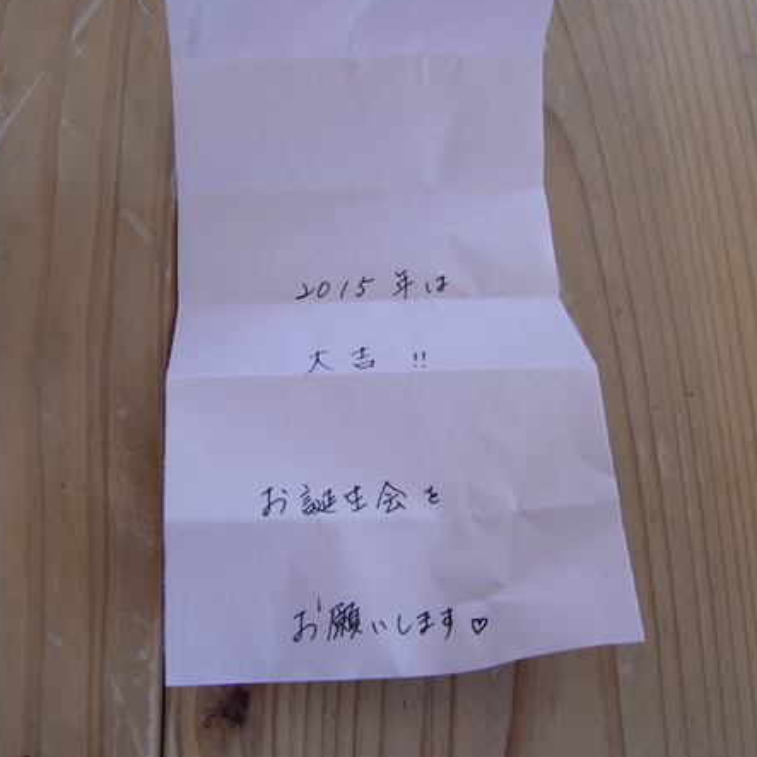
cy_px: 412
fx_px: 940
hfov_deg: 43.8
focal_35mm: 38
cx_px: 342
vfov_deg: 43.8
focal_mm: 4.9
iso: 64
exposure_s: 1/60
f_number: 2.6
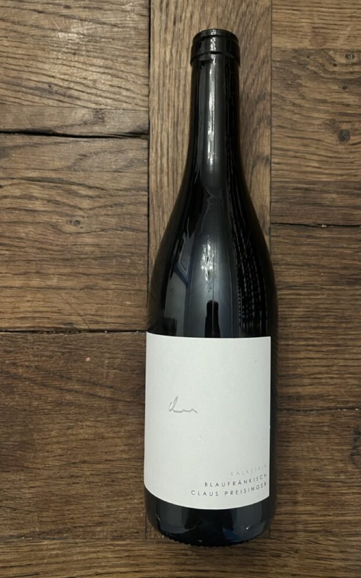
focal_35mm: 28
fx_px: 441
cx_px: 212
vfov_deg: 66.5
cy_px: 285
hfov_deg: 44.4
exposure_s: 1/60
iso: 400
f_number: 1.6
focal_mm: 5.1
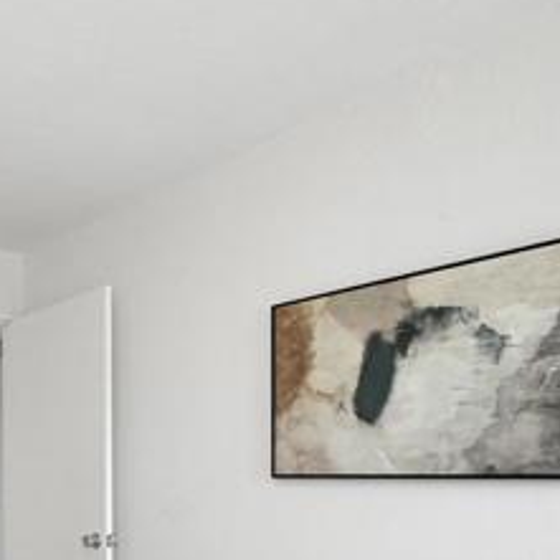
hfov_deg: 38.6
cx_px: -28
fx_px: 677
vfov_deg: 42.0
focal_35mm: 37
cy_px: 483
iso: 640
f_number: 4
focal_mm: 10
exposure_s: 1/200
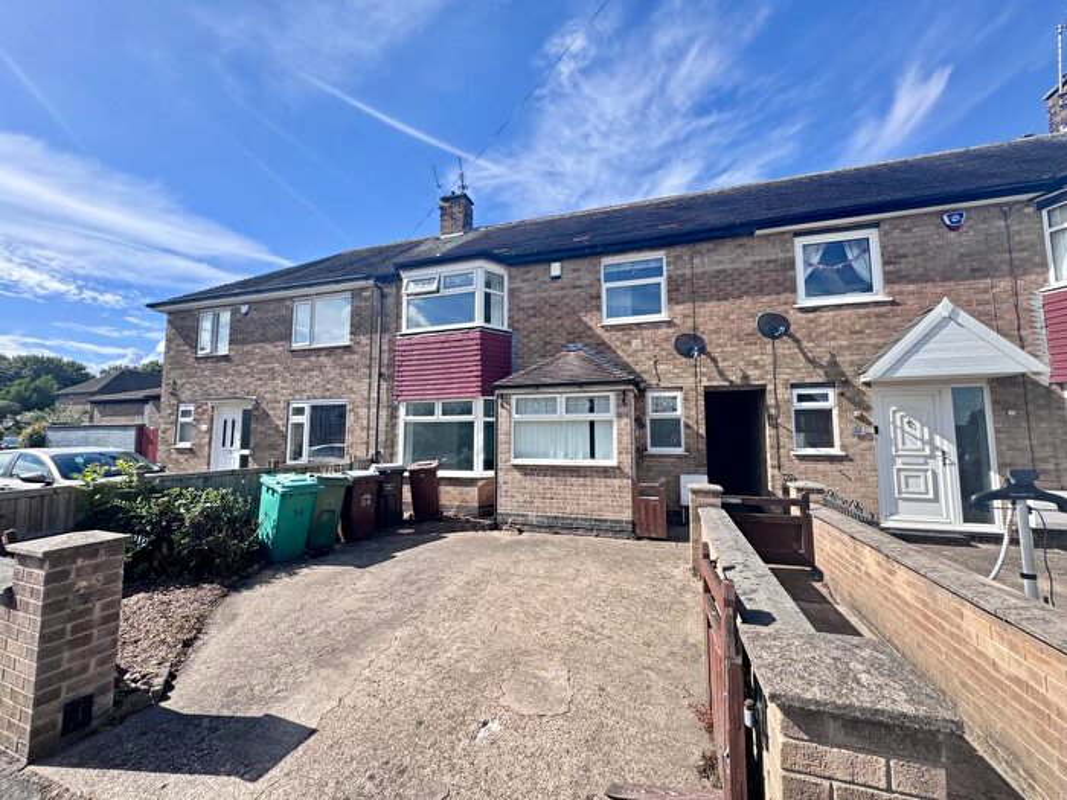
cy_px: 400
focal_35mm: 14
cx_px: 534
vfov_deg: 85.7
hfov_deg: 102.1
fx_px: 432
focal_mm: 2.22
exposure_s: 1/1110
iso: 50
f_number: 2.2
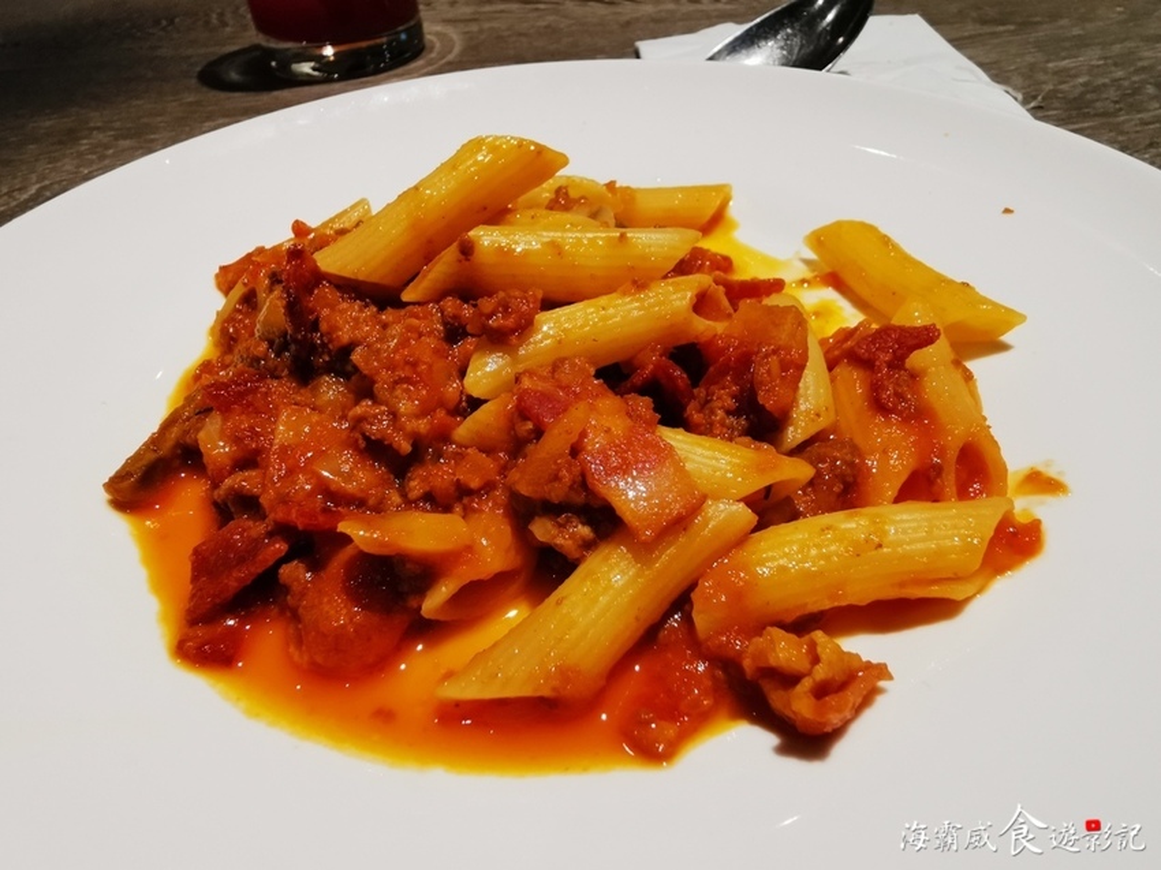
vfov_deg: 58.9
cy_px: 435
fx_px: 771
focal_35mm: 23
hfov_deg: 73.9
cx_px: 580
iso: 200
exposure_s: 1/120
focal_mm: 2.35
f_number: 2.2
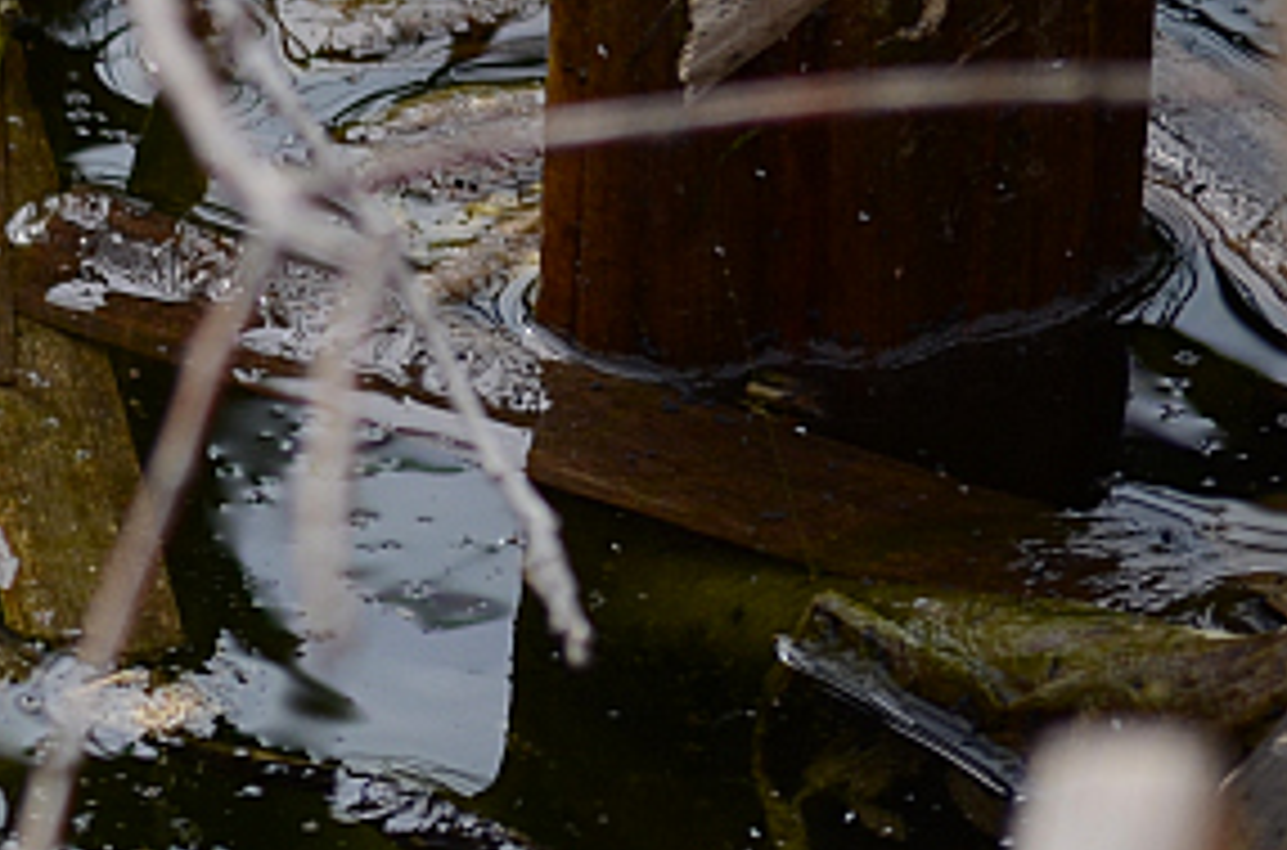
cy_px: 567
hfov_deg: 1.9
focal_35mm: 1074
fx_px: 38290
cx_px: -1008
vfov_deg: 1.3
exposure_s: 1/320
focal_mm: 200
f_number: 5.6
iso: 200
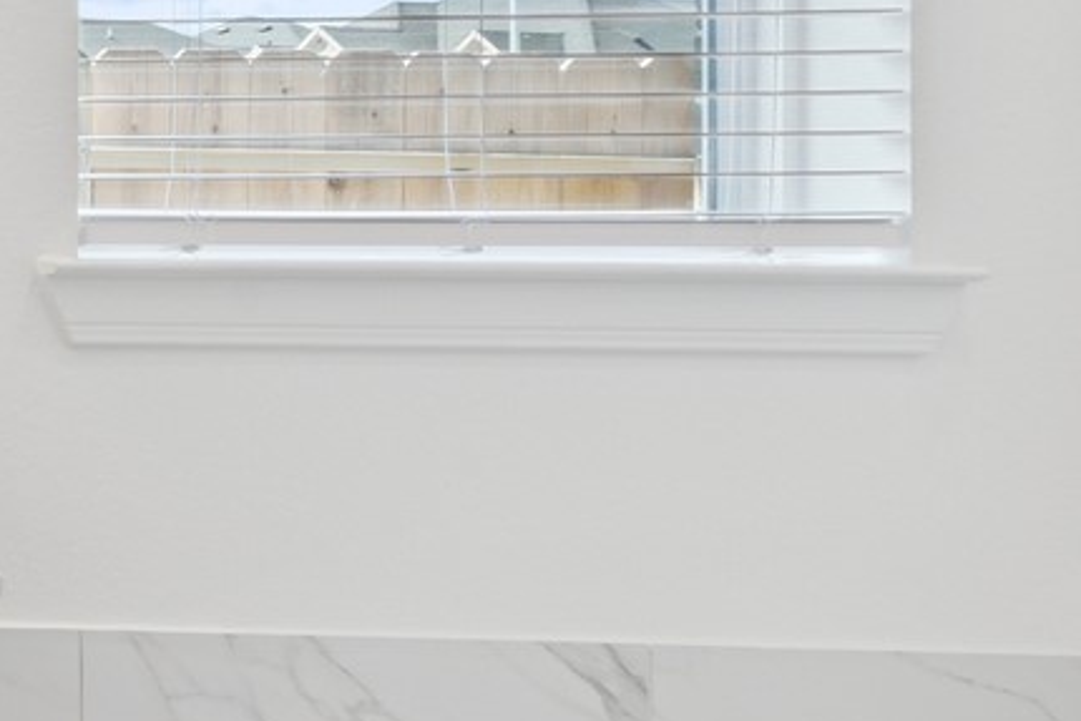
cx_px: -1179
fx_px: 2012
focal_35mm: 67
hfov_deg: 18.0
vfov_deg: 20.2
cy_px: 175
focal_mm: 16
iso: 100
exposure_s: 1/10
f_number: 9
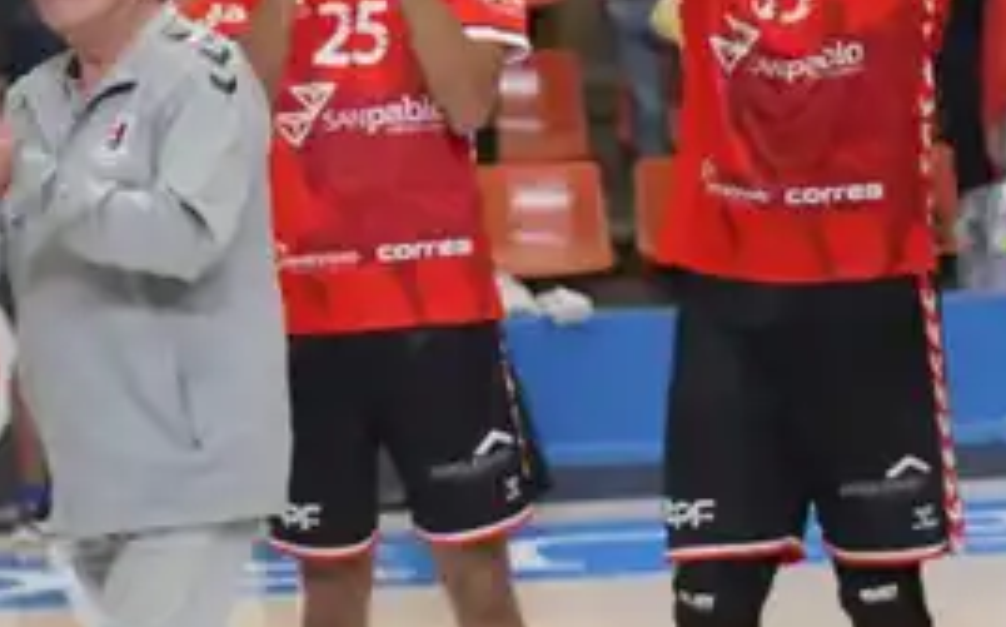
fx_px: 7506
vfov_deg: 4.8
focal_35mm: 274
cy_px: -86
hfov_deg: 7.5
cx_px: 1520
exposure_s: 1/250
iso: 640
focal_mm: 80
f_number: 5.6
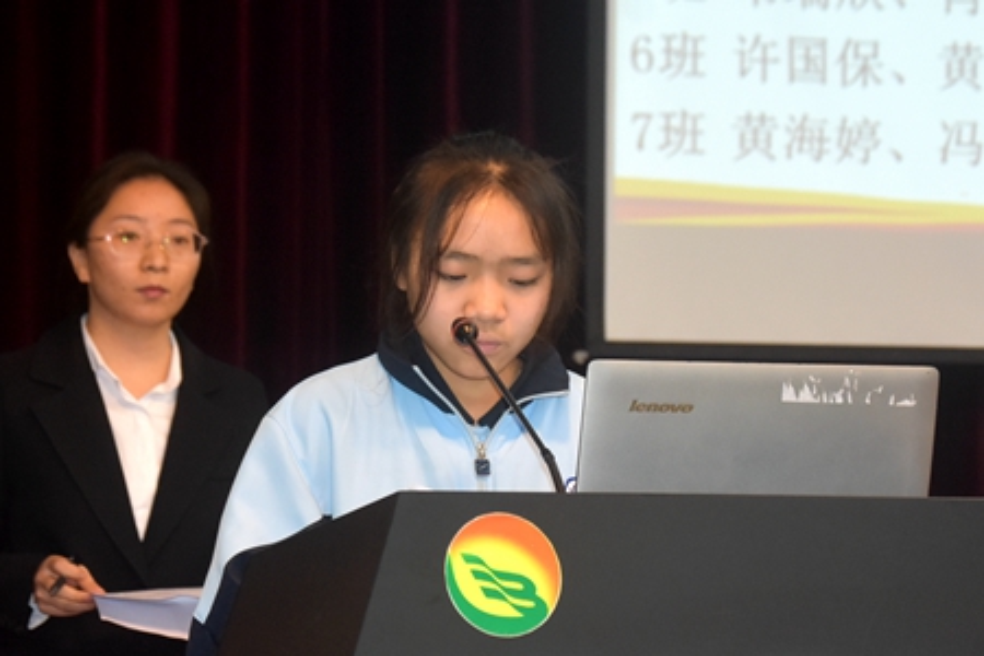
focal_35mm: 93
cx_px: 492
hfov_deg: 21.9
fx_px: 2542
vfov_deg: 14.7
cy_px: 328
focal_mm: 62
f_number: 5.3
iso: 1400
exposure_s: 1/60
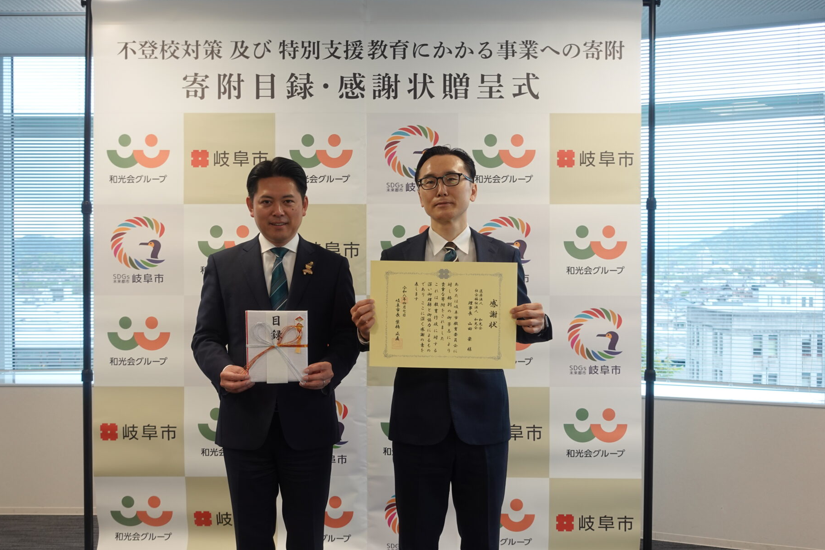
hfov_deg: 53.1
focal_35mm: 36
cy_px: 281
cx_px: 403
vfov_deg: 36.9
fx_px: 825
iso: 125
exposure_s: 1/50
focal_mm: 13.24
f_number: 2.8
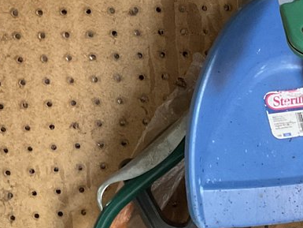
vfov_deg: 12.9
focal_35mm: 114
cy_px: 199
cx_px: 423
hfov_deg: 16.1
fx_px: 998
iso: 250
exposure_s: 1/50
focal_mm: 3
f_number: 1.8
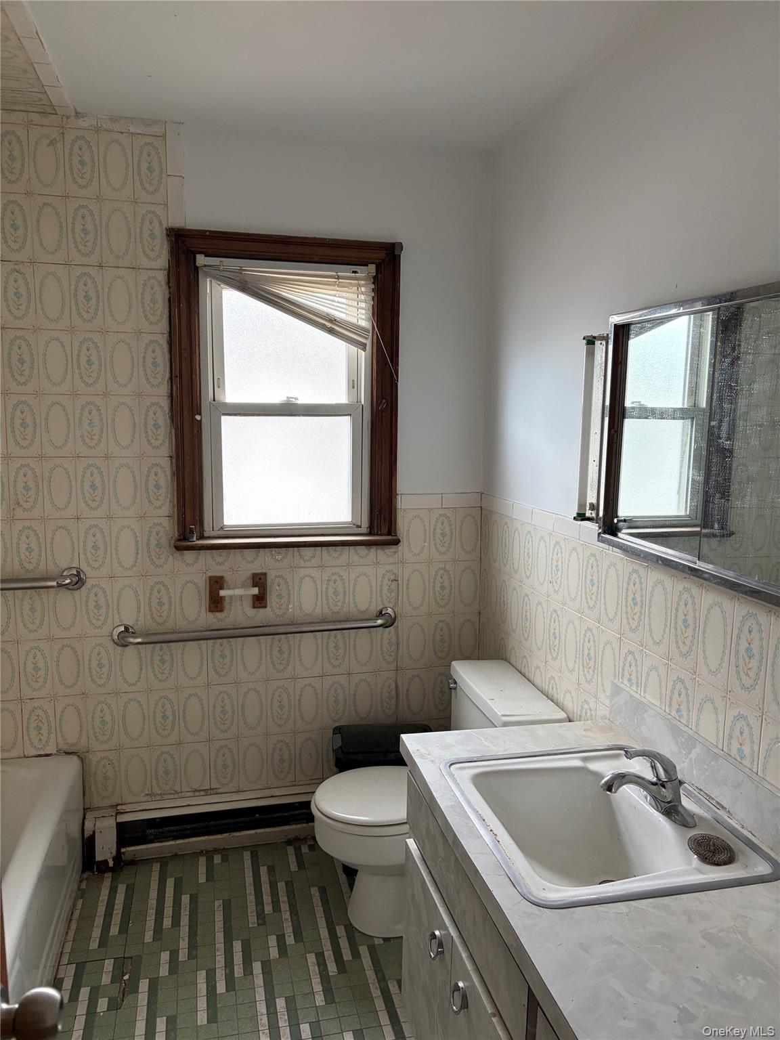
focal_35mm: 26
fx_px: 781
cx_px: 390
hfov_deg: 53.1
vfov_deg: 67.3
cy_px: 520
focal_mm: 5.96
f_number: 1.6
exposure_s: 1/113
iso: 125
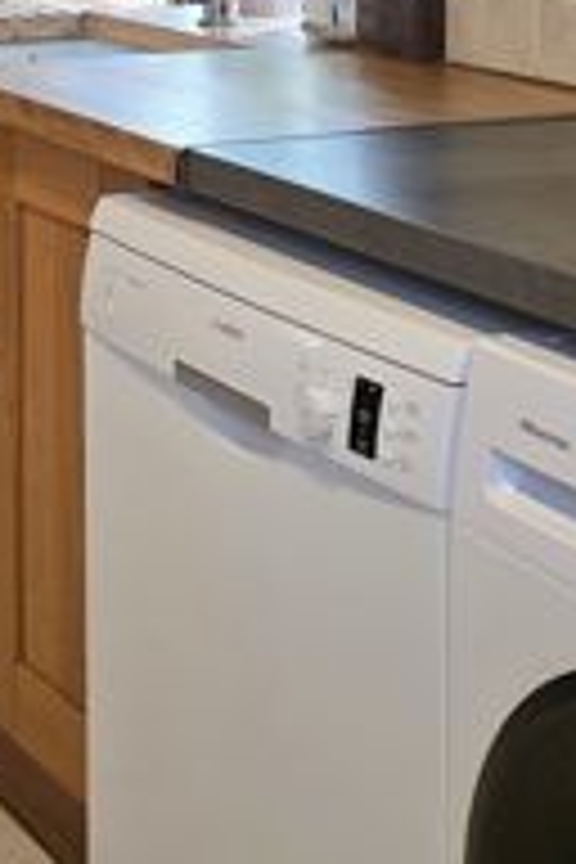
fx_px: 2112
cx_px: 43
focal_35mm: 88
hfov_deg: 15.3
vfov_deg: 21.8
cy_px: -104
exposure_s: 1/180
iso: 200
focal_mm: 6.3
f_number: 1.7
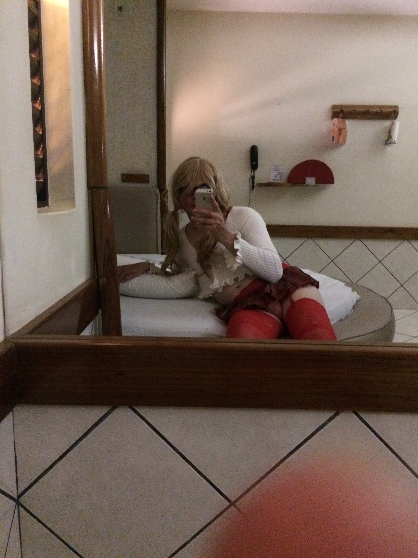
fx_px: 467
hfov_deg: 48.2
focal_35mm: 29
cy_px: 279
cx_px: 209
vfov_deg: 61.7
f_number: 2.2
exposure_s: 1/15
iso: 640
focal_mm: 4.15
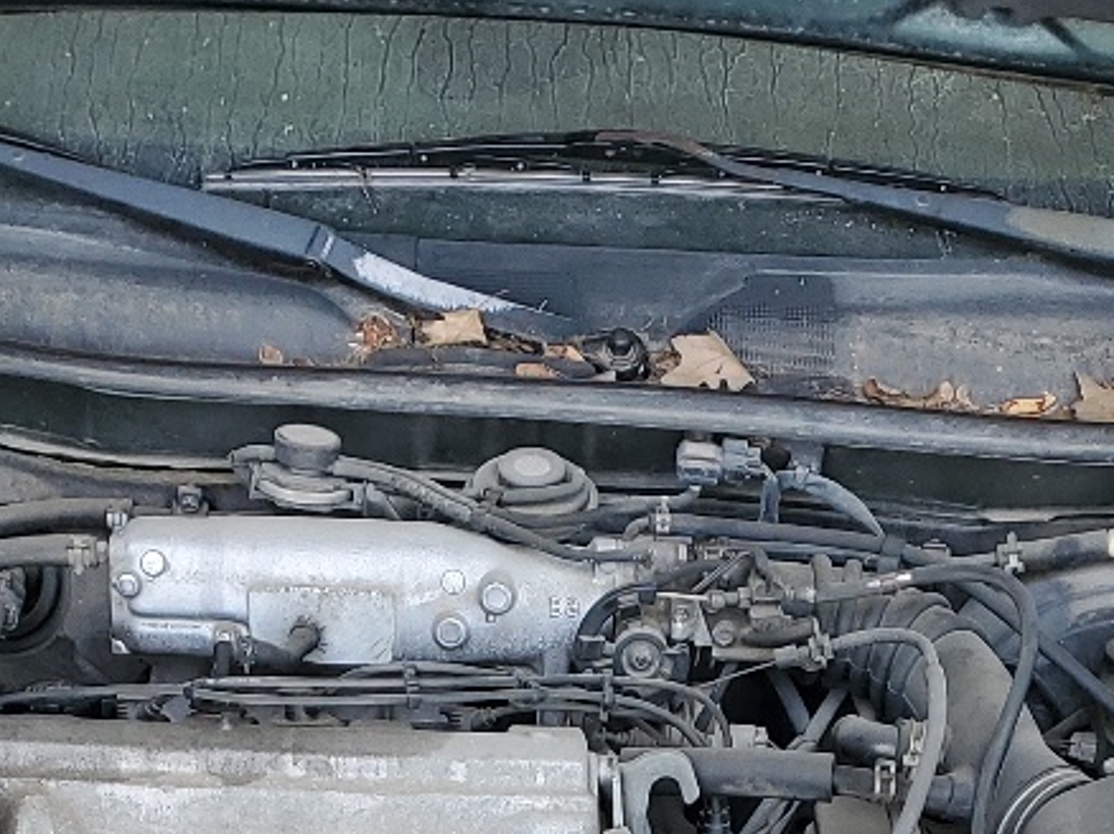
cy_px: 1426
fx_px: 3056
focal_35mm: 95
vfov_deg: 14.1
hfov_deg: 20.7
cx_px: 509
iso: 50
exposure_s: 1/263
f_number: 1.5
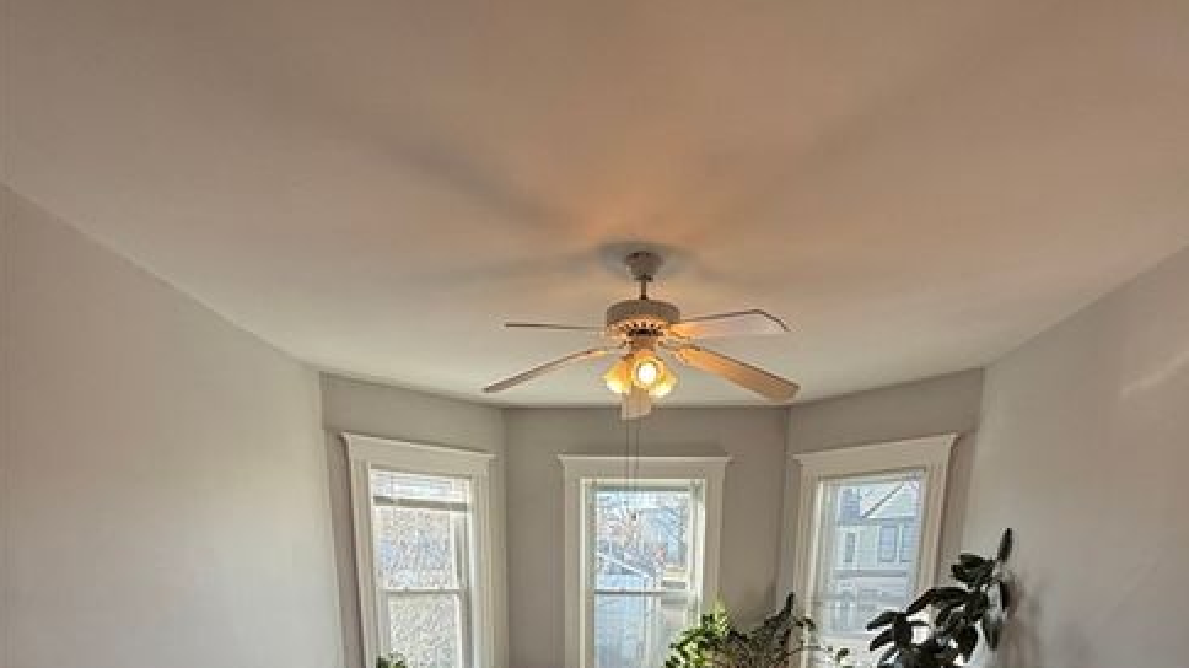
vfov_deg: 42.1
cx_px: 612
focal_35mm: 21
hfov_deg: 83.8
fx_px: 662
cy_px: 738
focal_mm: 2.22
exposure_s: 1/115
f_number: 2.2
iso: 64
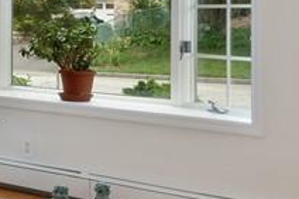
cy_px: 88
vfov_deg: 16.6
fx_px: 681
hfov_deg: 21.2
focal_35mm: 82
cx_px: -141
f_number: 8
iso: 200
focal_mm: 16
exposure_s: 1/13
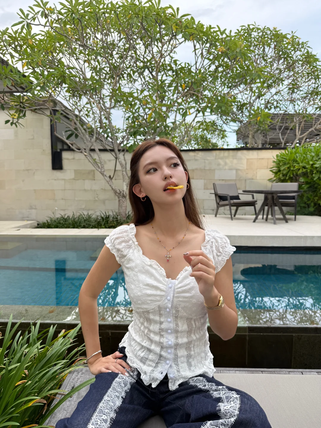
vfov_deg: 71.6
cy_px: 214
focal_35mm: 24
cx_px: 160
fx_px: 297
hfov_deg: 56.8
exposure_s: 1/344
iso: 100
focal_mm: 6.76
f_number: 1.78
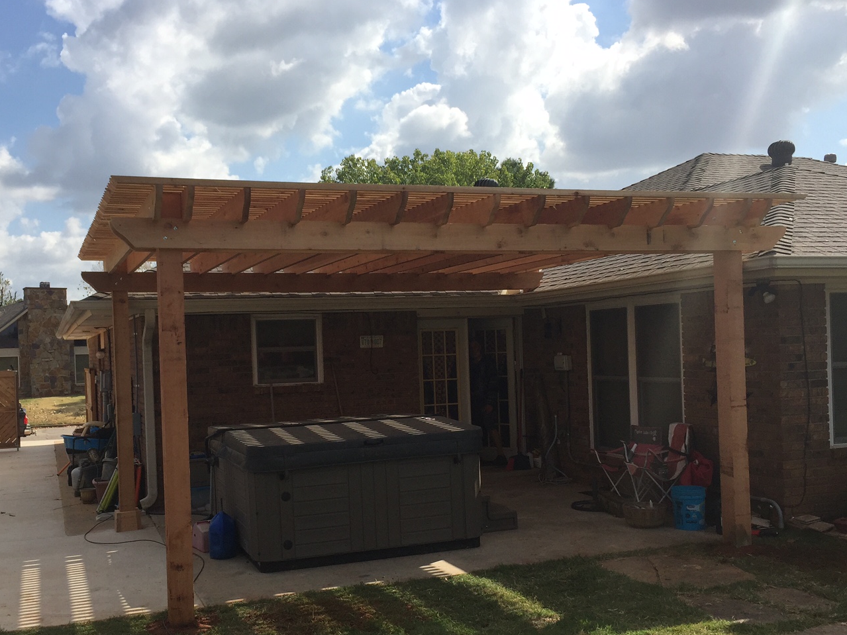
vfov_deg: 38.5
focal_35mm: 37
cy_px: 374
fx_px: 905
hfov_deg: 50.0
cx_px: 358
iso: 32
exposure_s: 1/2475
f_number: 2.2
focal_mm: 4.15
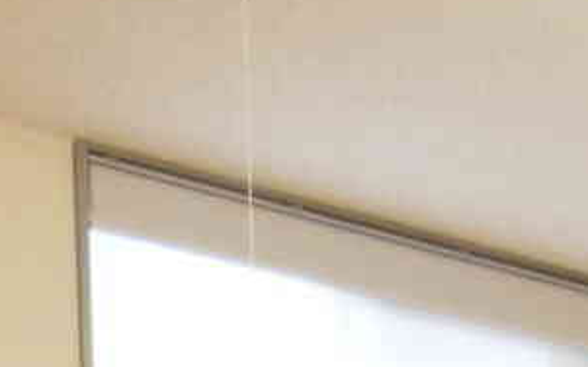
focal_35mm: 173
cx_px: 584
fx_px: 2772
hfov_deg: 12.0
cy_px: 1314
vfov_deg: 6.5
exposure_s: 1/80
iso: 100
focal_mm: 4.3
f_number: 2.5
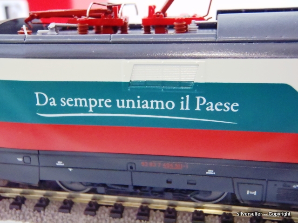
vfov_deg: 39.7
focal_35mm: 36
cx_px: 149
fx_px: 310
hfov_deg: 51.4
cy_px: 112
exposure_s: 1/250
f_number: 4.1
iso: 640
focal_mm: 6.53
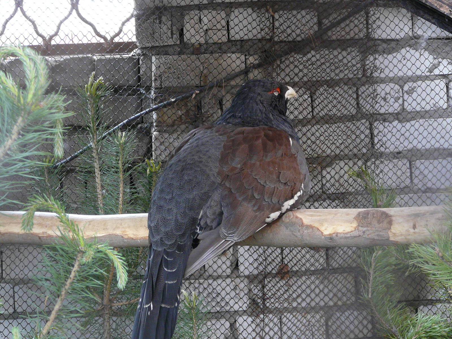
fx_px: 2050
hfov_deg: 12.6
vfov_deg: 9.5
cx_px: 226
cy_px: 170
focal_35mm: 157
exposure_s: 1/40
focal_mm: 20.2
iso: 200
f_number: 3.6
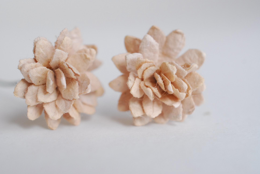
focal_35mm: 60
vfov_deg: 22.7
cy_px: 87
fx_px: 434
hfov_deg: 33.4
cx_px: 130
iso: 640
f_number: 6.3
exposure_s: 1/200
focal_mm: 40
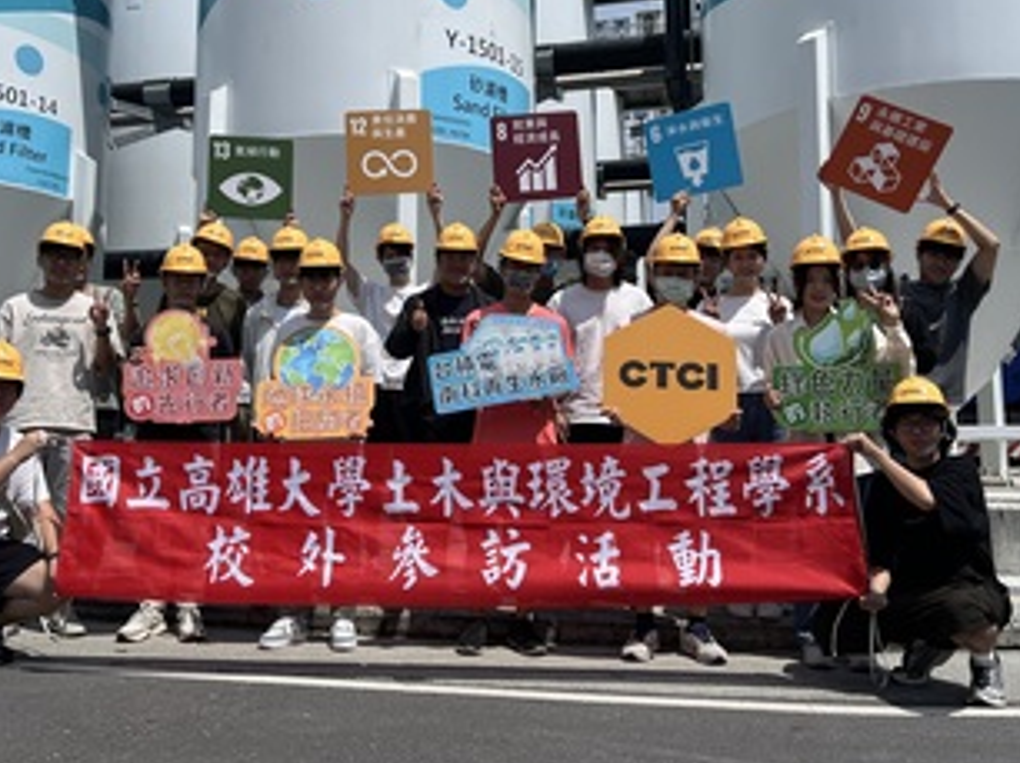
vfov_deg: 41.5
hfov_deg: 53.8
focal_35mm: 34
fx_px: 1001
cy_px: 303
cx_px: 447
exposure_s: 1/8000
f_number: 1.5
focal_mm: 5.7
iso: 50
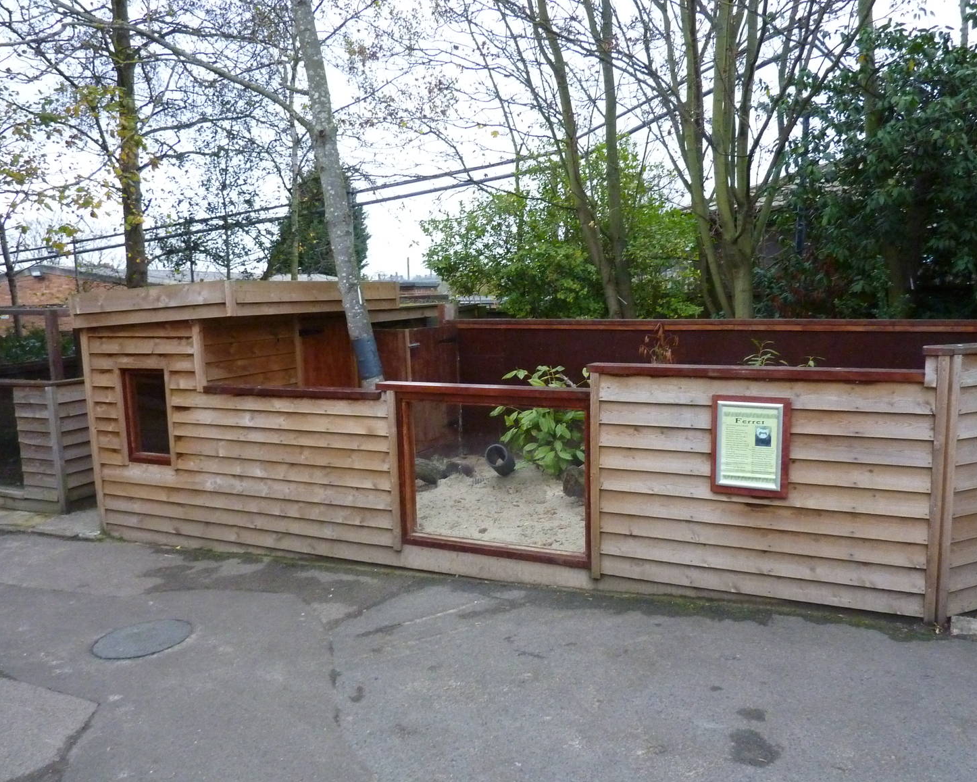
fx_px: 781
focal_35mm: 27
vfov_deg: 53.2
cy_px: 399
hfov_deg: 64.0
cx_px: 528
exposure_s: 1/125
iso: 500
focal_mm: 4.1
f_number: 3.3
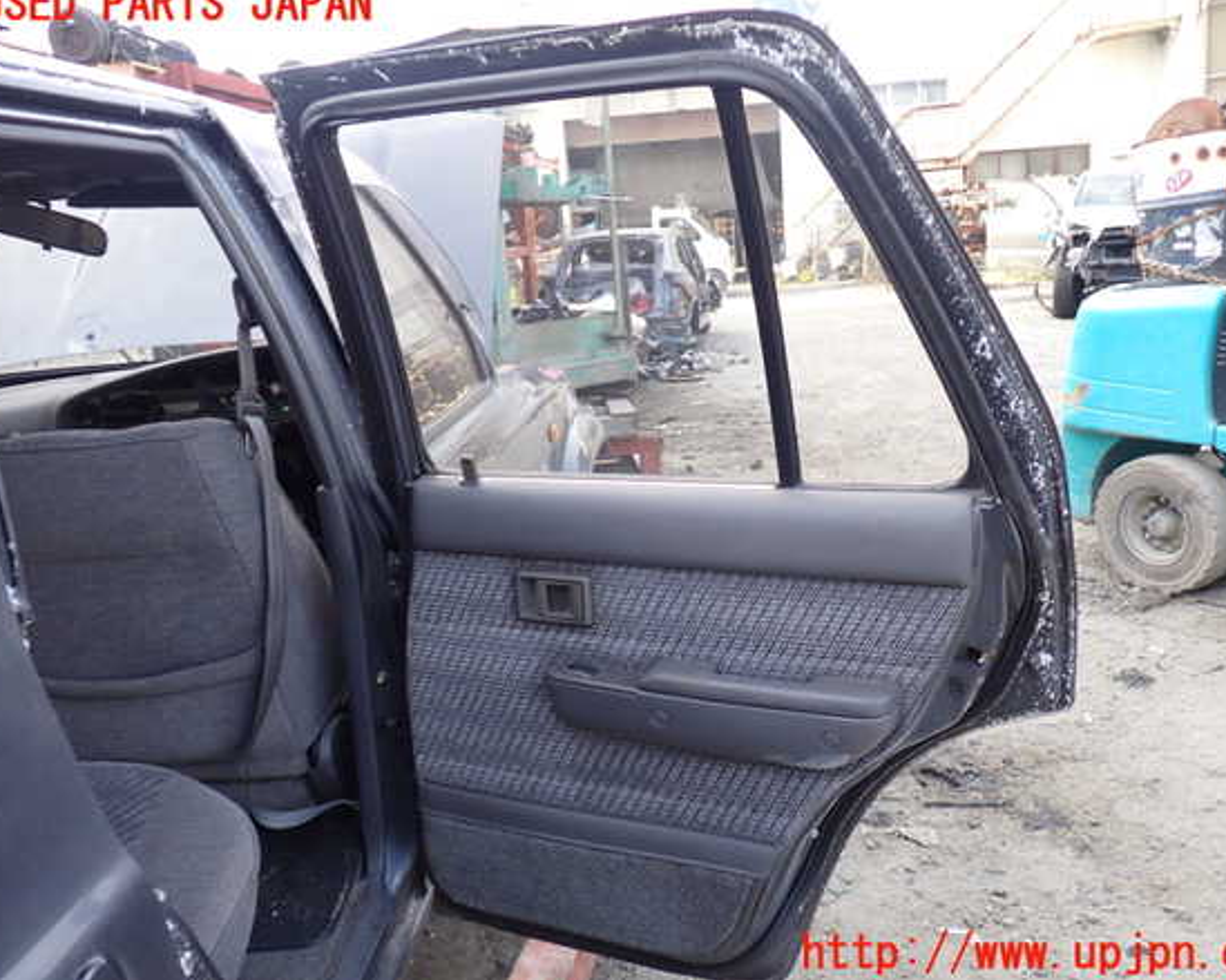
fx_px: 1161
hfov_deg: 55.7
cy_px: 480
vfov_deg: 45.8
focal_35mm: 32
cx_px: 636
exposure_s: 1/80
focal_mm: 5.4
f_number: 2.3
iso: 100
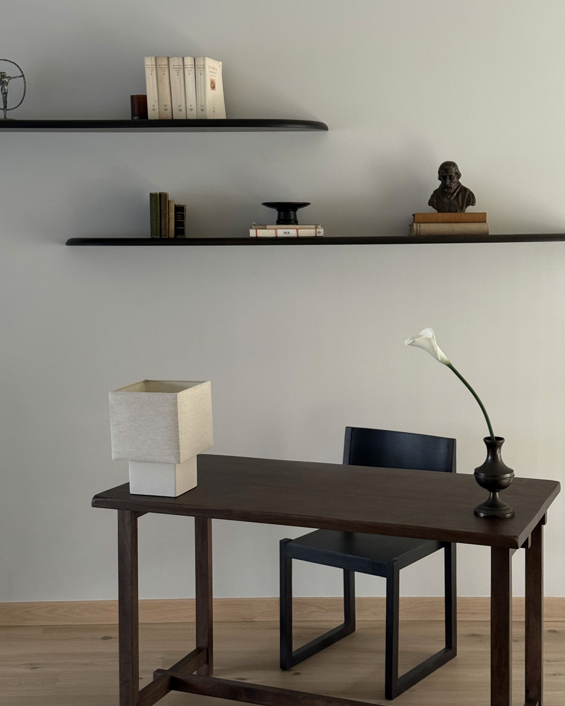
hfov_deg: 29.7
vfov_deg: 36.7
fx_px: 1066
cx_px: 283
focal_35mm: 51
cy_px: 343
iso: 250
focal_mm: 6.76
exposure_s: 1/60
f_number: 1.78
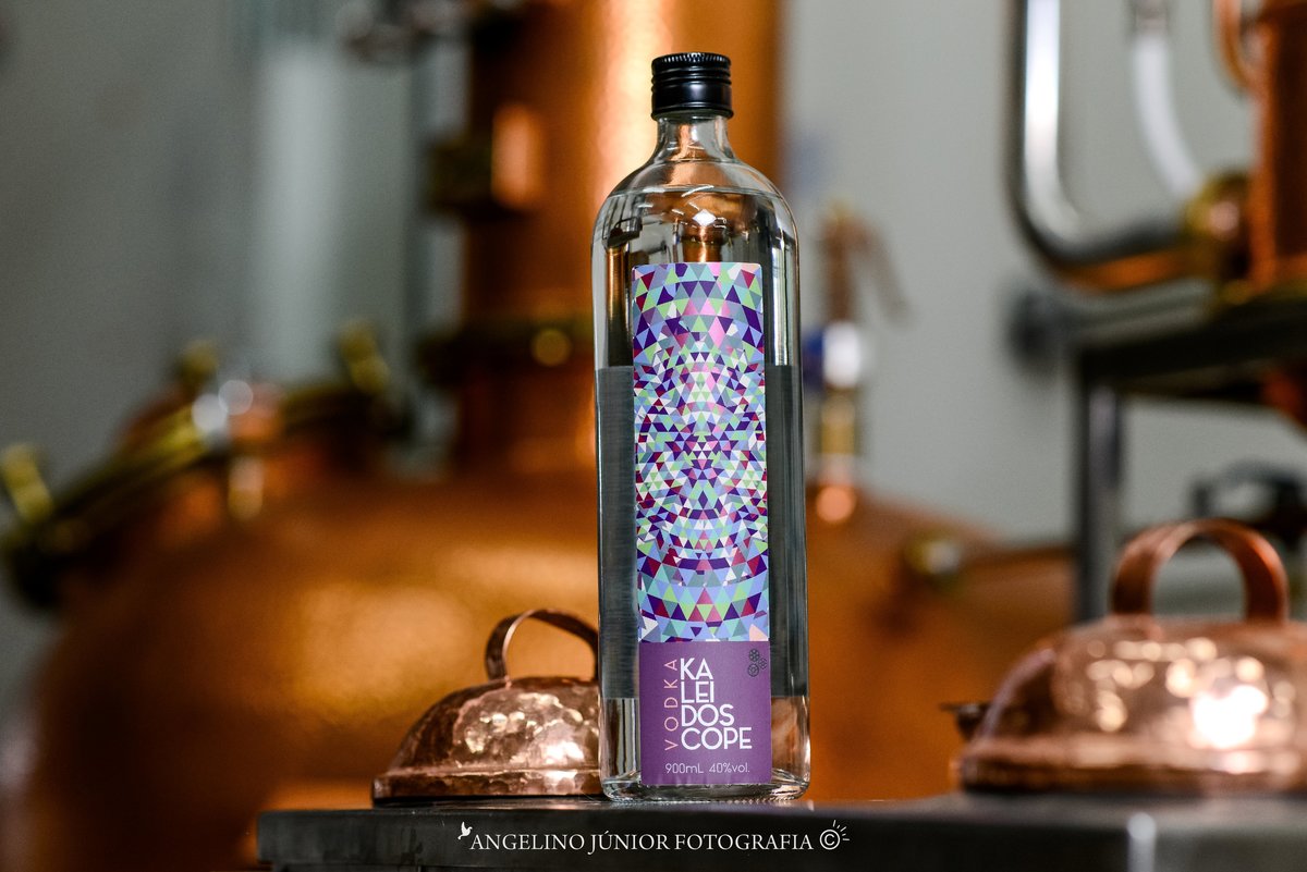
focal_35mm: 85
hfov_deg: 23.9
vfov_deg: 16.1
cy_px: 436
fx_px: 3087
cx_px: 654
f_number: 3.2
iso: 800
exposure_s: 1/160
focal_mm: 85
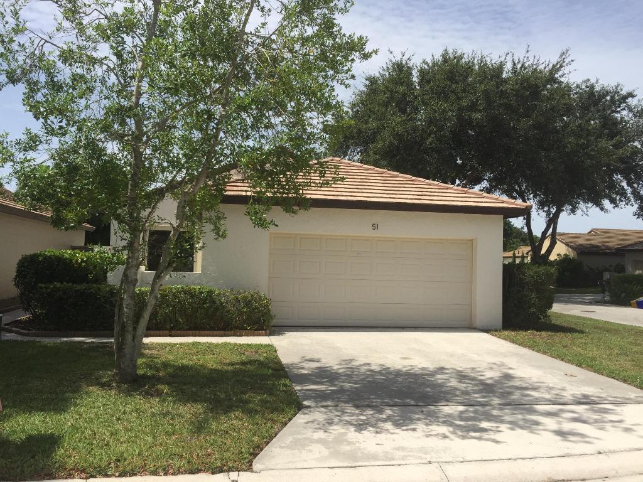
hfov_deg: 61.7
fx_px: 539
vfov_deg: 48.2
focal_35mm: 29
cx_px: 322
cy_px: 241
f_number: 2.2
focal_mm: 4.15
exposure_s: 1/2475
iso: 32
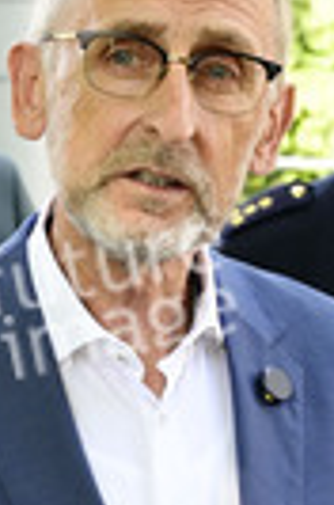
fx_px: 2952
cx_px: 152
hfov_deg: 6.5
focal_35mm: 211
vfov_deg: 9.7
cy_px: 505
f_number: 9
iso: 1250
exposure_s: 1/200
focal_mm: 70
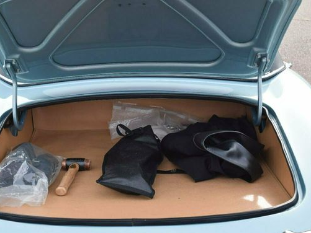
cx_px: 141
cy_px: 132
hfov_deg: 32.7
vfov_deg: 24.8
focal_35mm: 59
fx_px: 530
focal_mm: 32
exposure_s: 1/500
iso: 400
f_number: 7.1
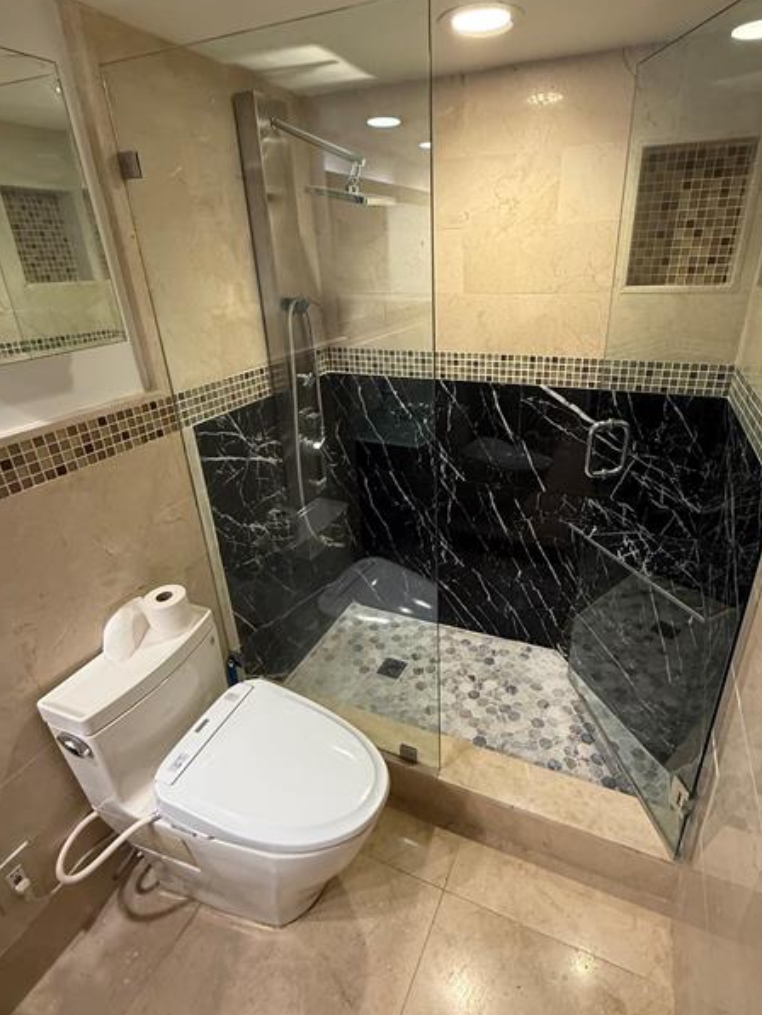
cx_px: 418
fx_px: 528
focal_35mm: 18
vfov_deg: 87.7
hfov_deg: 71.4
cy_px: 496
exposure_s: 1/60
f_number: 2.2
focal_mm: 2.22
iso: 250
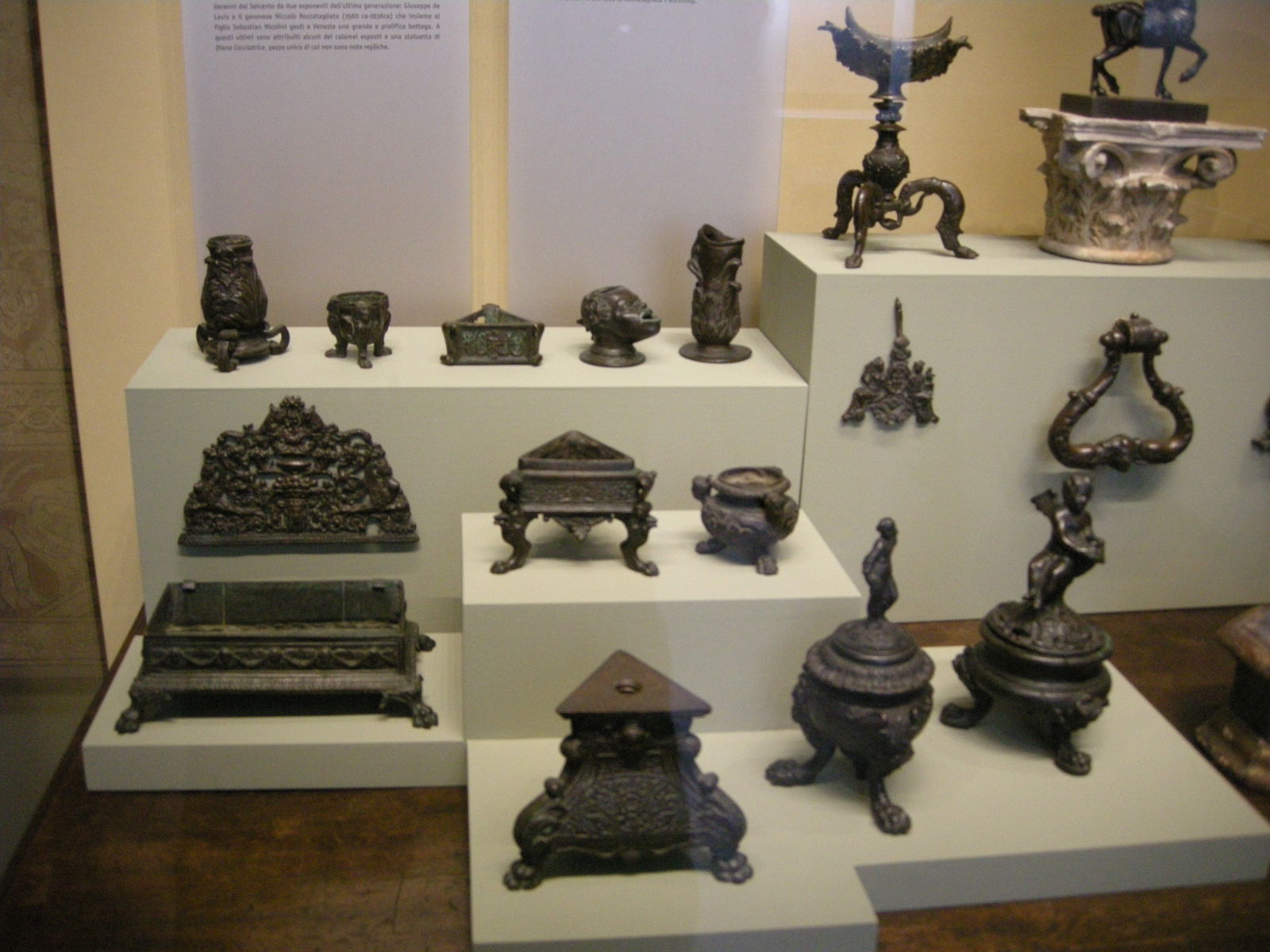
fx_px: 1321
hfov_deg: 51.4
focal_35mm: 36
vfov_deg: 39.7
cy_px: 476
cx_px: 635
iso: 400
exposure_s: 1/27.5
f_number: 2.7
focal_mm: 7.5
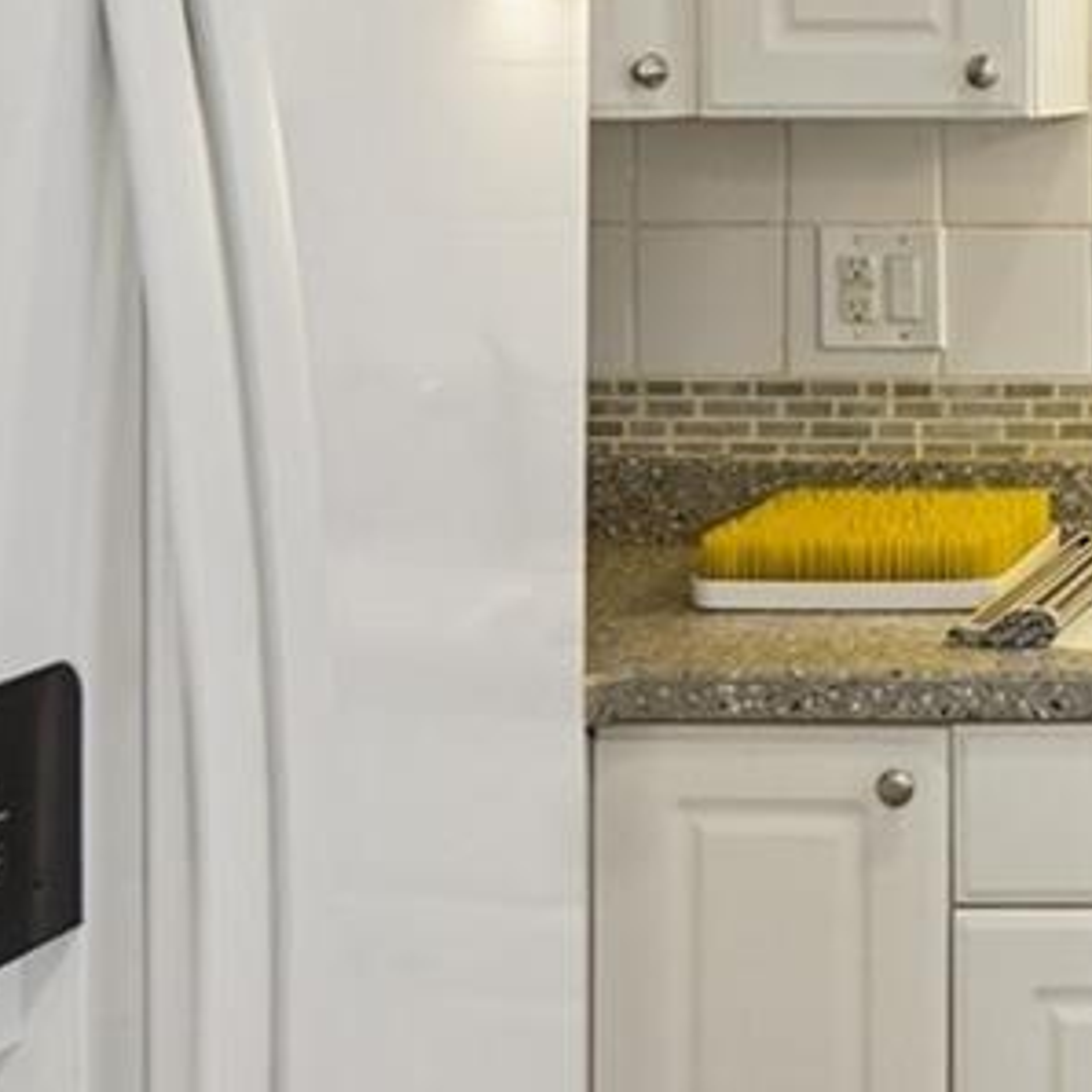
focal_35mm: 82
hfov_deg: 18.8
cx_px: 1616
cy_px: 117
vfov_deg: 20.7
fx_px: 2927
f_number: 8
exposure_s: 1/20
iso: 400
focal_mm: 12
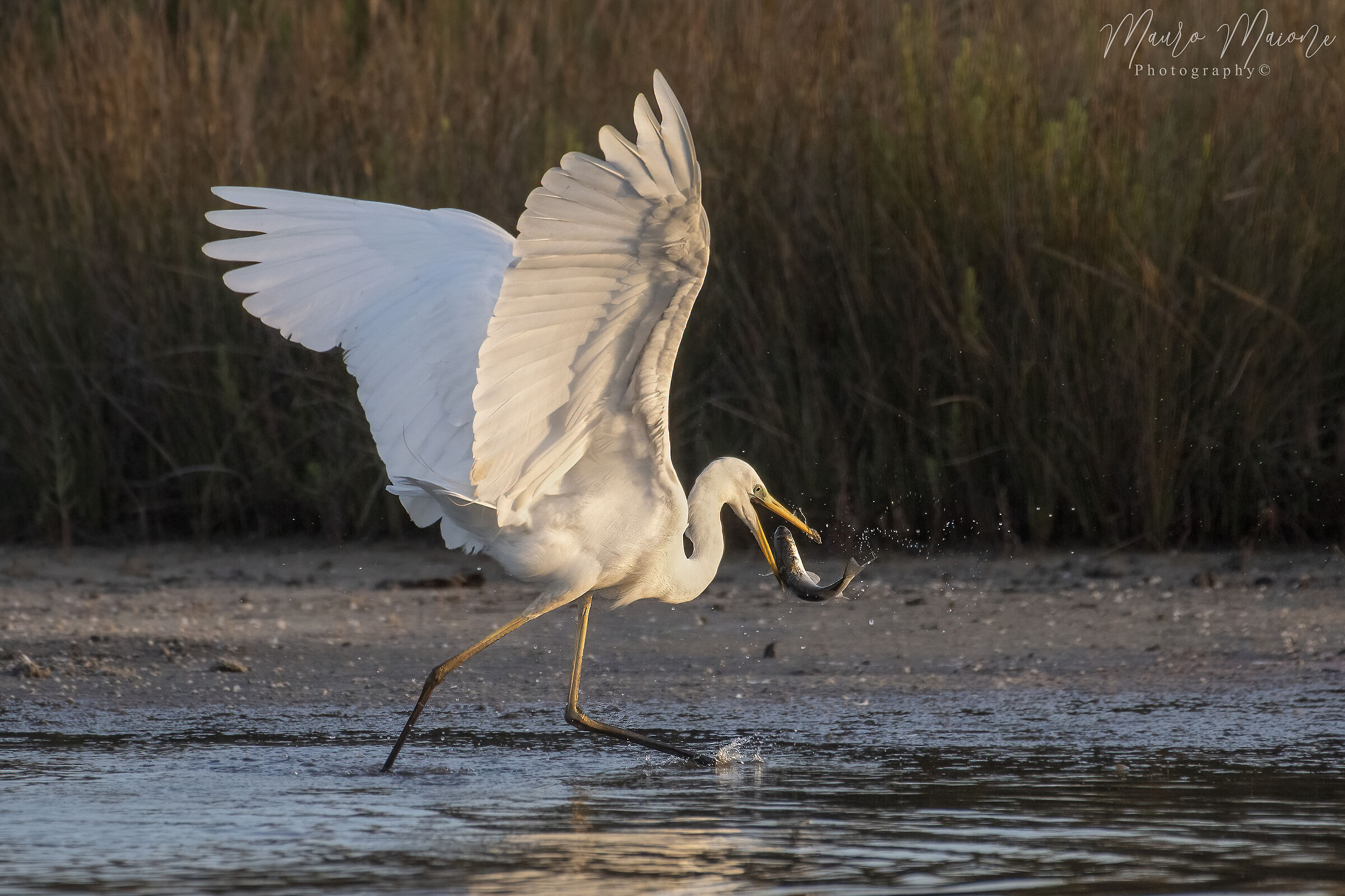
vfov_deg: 1.8
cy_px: 448
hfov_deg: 2.8
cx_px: 672
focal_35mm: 750
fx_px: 28013
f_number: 5.6
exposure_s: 1/2000
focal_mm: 500
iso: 720
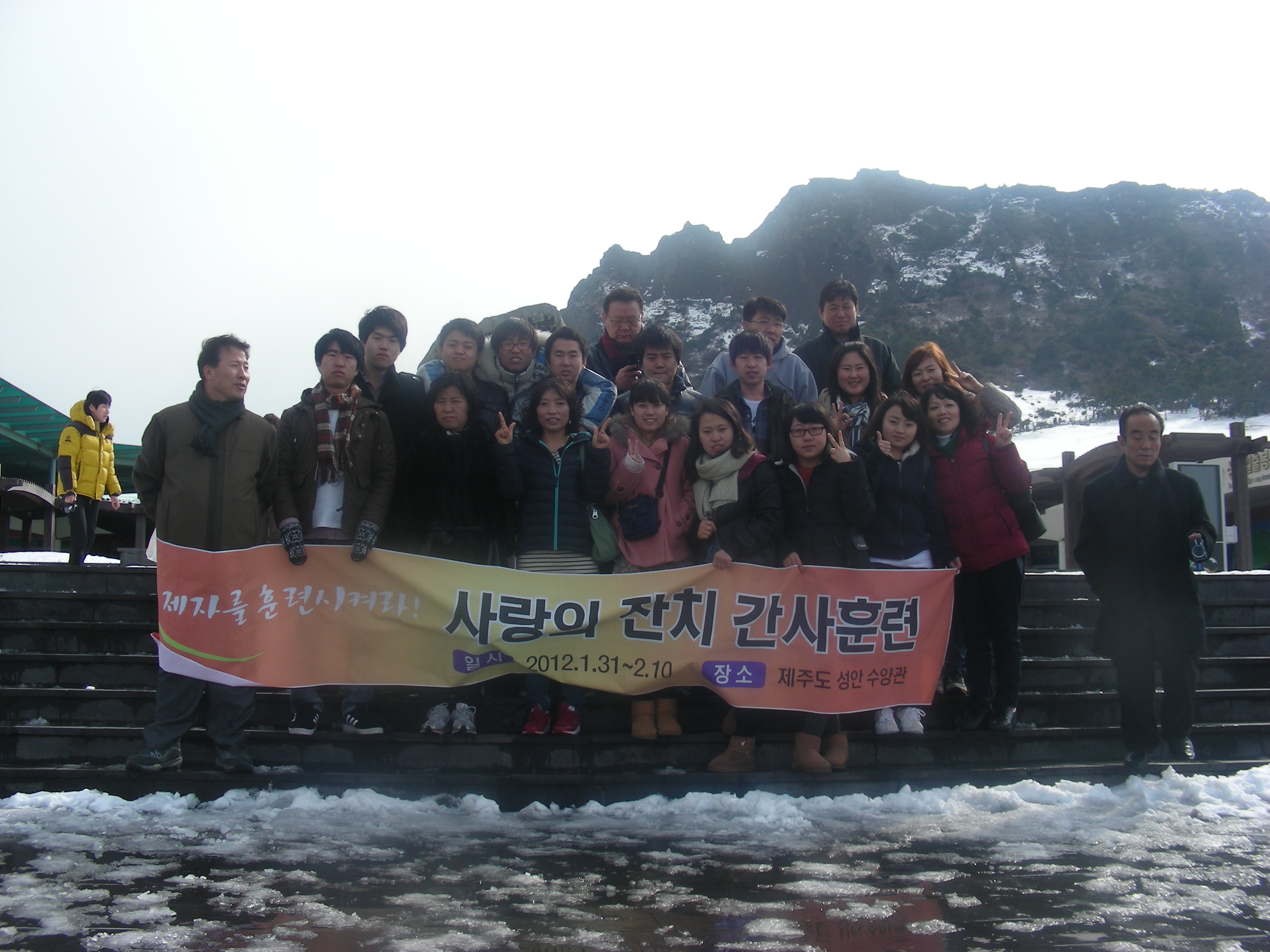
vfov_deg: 37.7
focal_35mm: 38
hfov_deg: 49.0
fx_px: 1394
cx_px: 635
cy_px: 476
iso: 50
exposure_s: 1/343
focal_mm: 6.3
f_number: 4
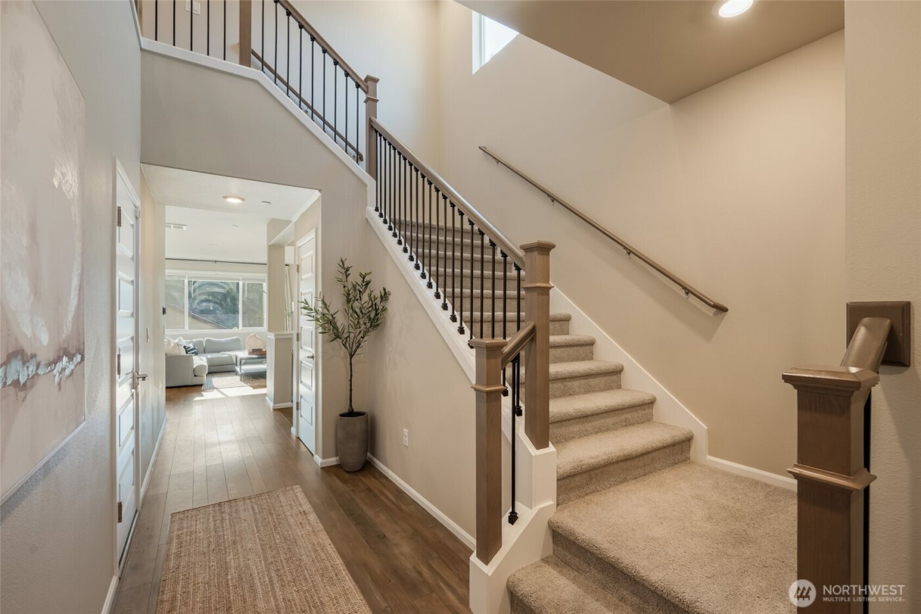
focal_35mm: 16
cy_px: 307
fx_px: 422
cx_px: 460
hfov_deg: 95.0
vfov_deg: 72.0
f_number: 9
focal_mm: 16.5
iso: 400
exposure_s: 1/13
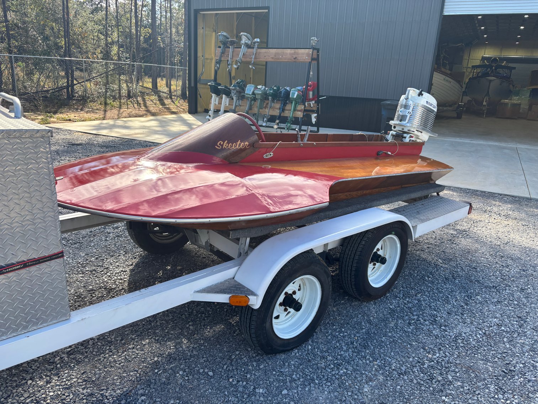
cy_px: 202
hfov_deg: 67.3
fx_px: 404
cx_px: 269
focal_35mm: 26
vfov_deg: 53.1
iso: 50
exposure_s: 1/910
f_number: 1.6
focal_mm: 5.96
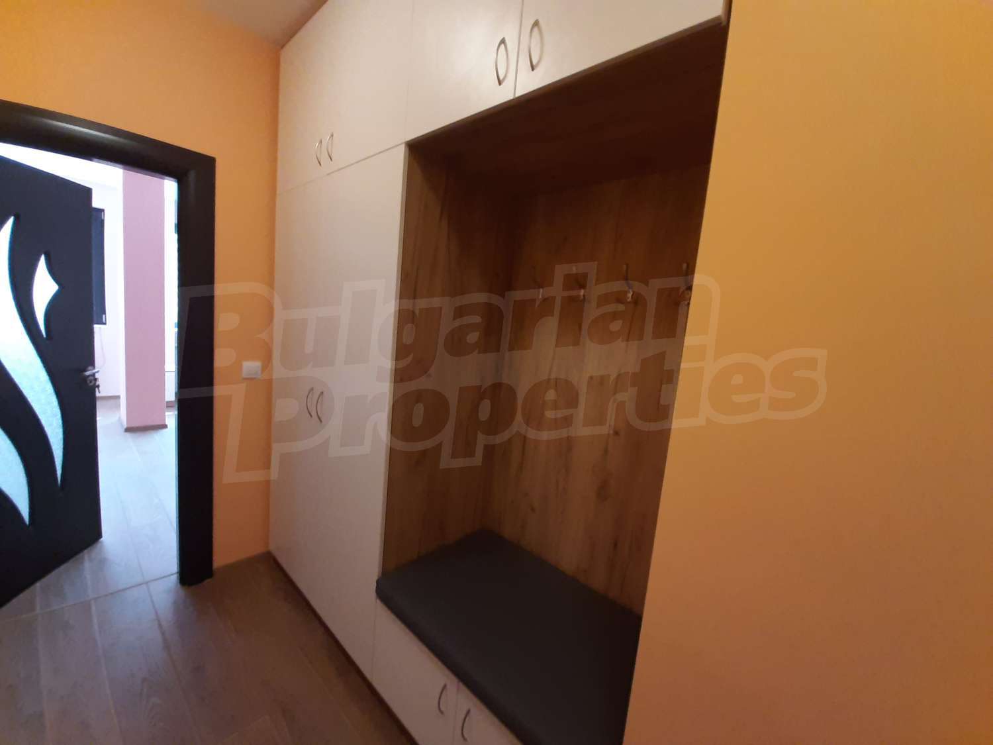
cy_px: 372
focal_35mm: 13
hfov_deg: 106.2
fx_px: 373
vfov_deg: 89.9
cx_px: 496
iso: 200
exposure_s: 1/50
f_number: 2.2
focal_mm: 1.42
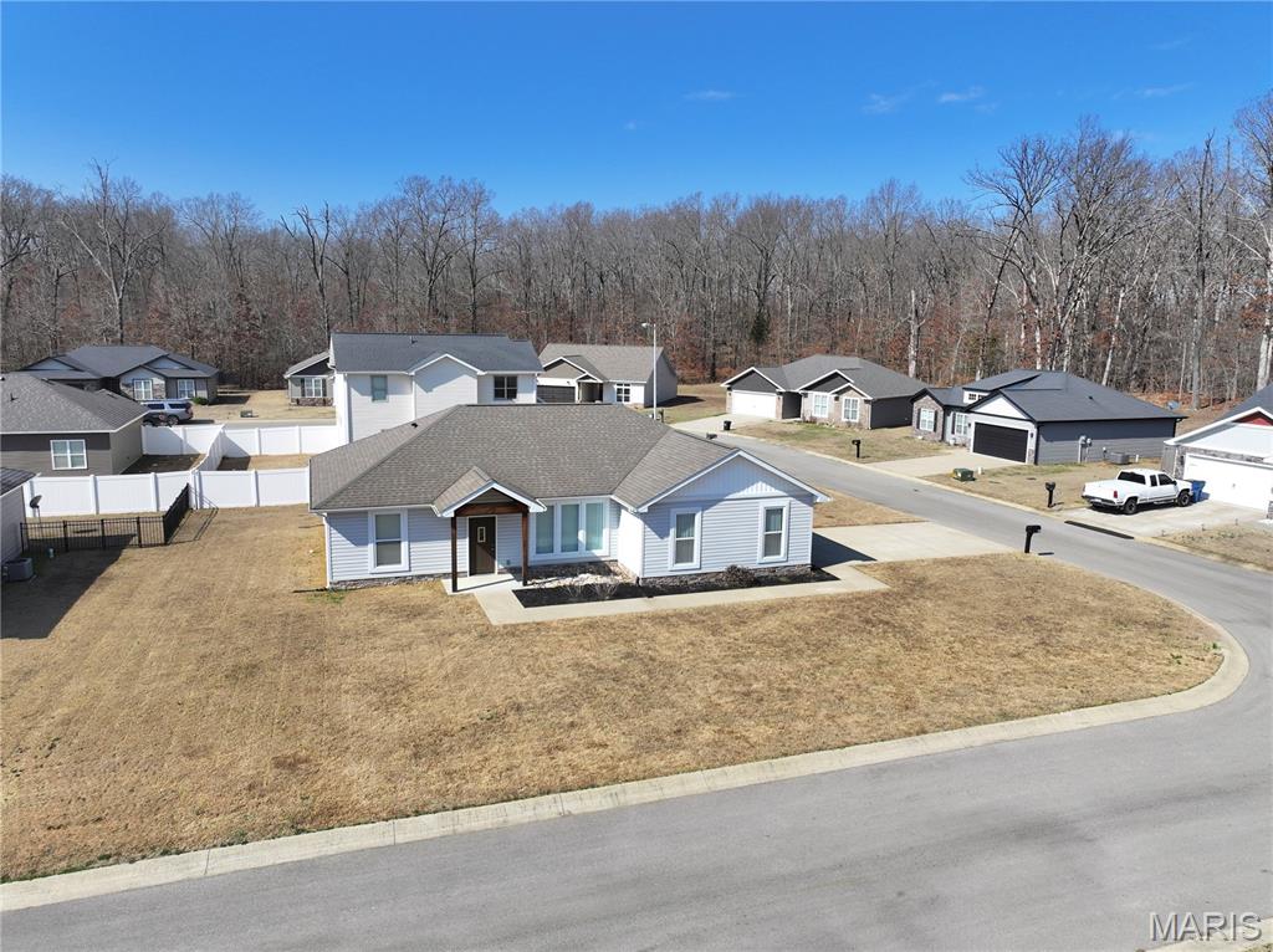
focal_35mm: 24
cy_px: 476
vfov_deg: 56.7
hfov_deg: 71.6
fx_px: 882
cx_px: 636
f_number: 2.8
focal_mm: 12.29
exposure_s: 1/2000
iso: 110
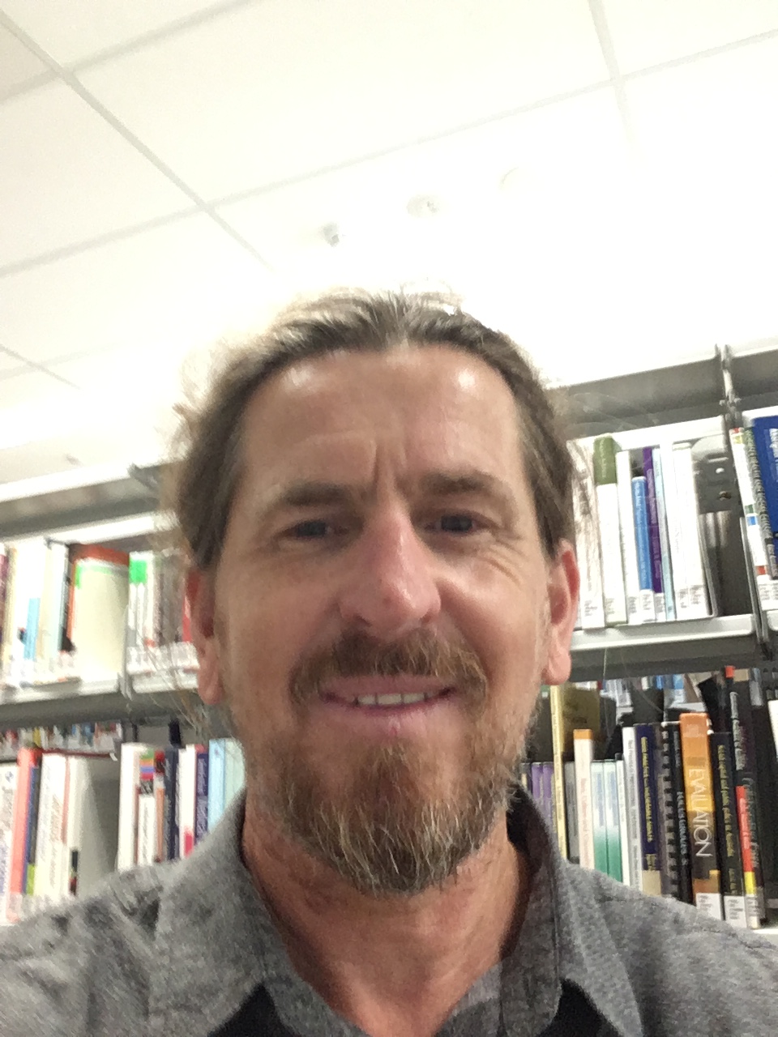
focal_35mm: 31
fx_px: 929
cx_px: 389
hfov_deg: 45.4
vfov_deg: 58.4
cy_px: 518
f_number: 2.4
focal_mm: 2.15
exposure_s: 1/33
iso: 320
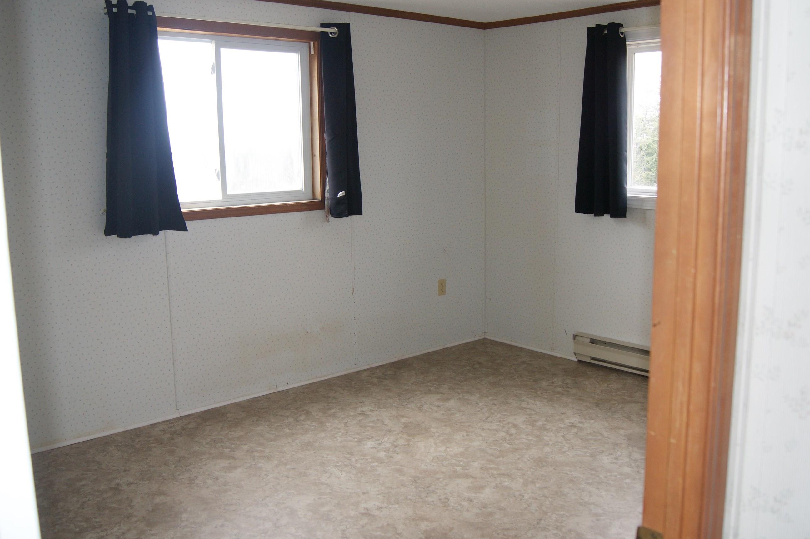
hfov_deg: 58.7
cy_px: 248
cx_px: 426
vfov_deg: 41.0
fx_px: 720
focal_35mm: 32
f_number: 4
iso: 250
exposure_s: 1/160
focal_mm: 18
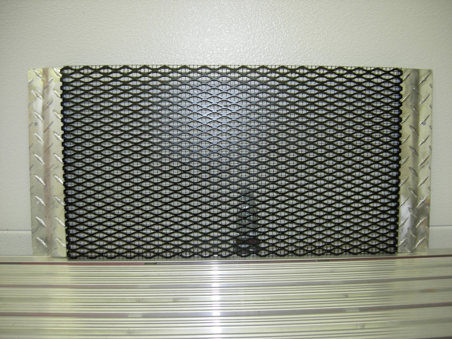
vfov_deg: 39.7
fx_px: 470
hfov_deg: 51.4
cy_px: 170
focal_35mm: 36
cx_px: 226
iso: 64
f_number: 2.7
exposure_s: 1/30
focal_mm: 7.5
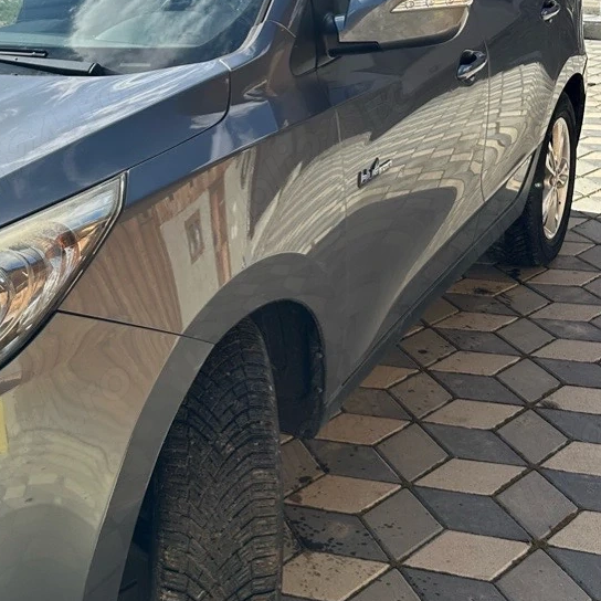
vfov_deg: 32.6
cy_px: 211
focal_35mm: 52
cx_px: 85
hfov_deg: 31.6
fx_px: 1021
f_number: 1.78
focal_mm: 6.86
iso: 80
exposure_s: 1/2809
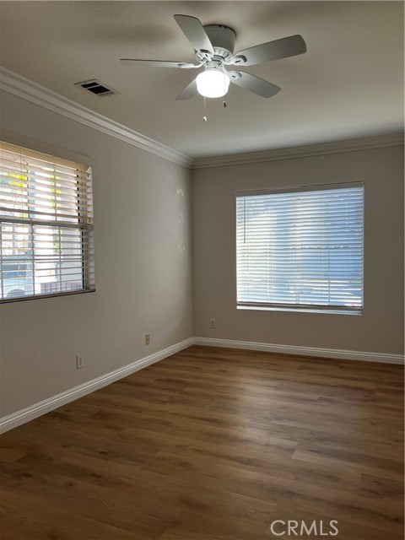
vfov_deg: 67.3
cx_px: 202
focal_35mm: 26
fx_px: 406
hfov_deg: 53.1
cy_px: 270
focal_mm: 5.7
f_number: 1.5
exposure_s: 1/120
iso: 80
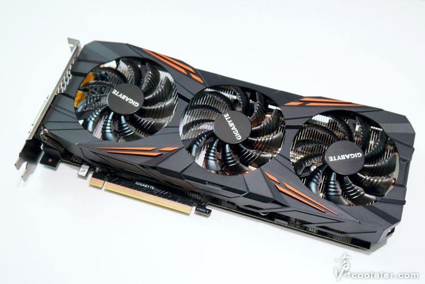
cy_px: 142
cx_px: 212
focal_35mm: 49
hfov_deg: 40.3
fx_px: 578
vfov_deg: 27.5
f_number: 4
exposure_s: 1/50
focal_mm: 33
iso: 400
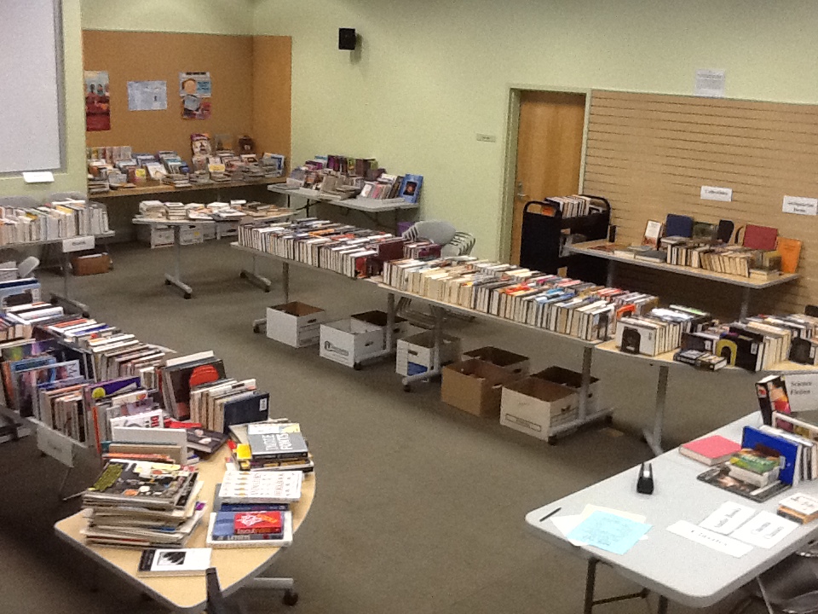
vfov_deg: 44.2
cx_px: 409
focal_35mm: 32
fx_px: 756
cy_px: 307
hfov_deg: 56.8
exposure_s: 1/30
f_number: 2.4
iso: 250
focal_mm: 2.03
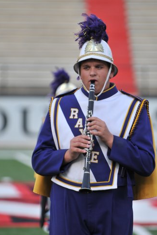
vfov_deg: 5.6
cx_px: 84
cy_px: 138
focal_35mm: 370
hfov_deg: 3.7
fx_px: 2420
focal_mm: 200
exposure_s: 1/1000
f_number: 2.8
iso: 200
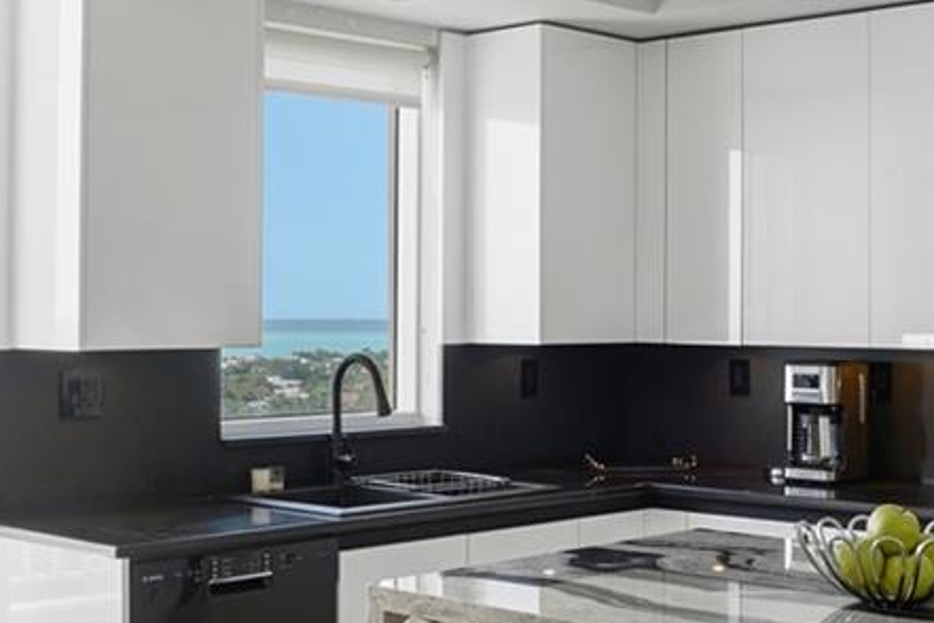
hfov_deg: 34.4
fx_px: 1505
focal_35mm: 58
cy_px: 417
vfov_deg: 23.3
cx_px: 529
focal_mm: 16
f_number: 8
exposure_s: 1/25
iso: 400
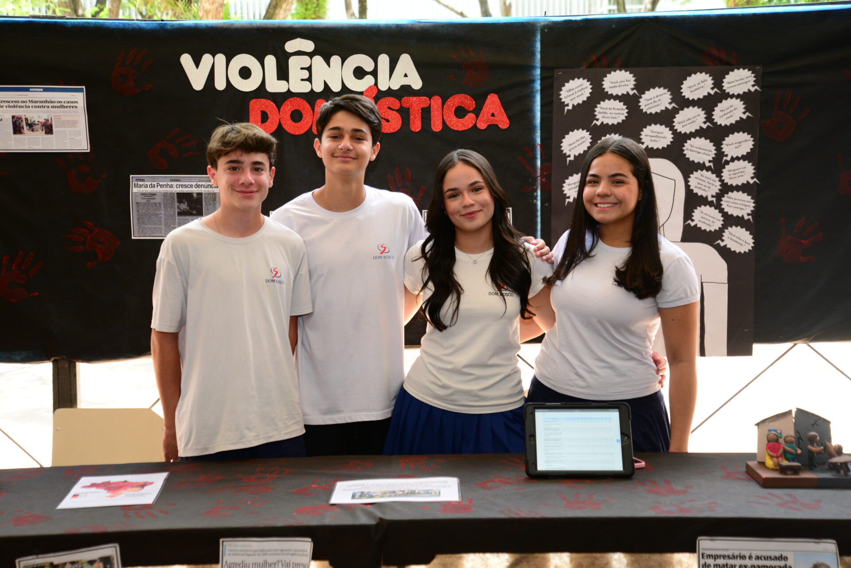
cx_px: 426
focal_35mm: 55
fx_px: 1301
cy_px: 284
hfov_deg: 36.2
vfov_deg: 24.6
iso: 1000
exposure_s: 1/200
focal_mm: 55
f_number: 4.5
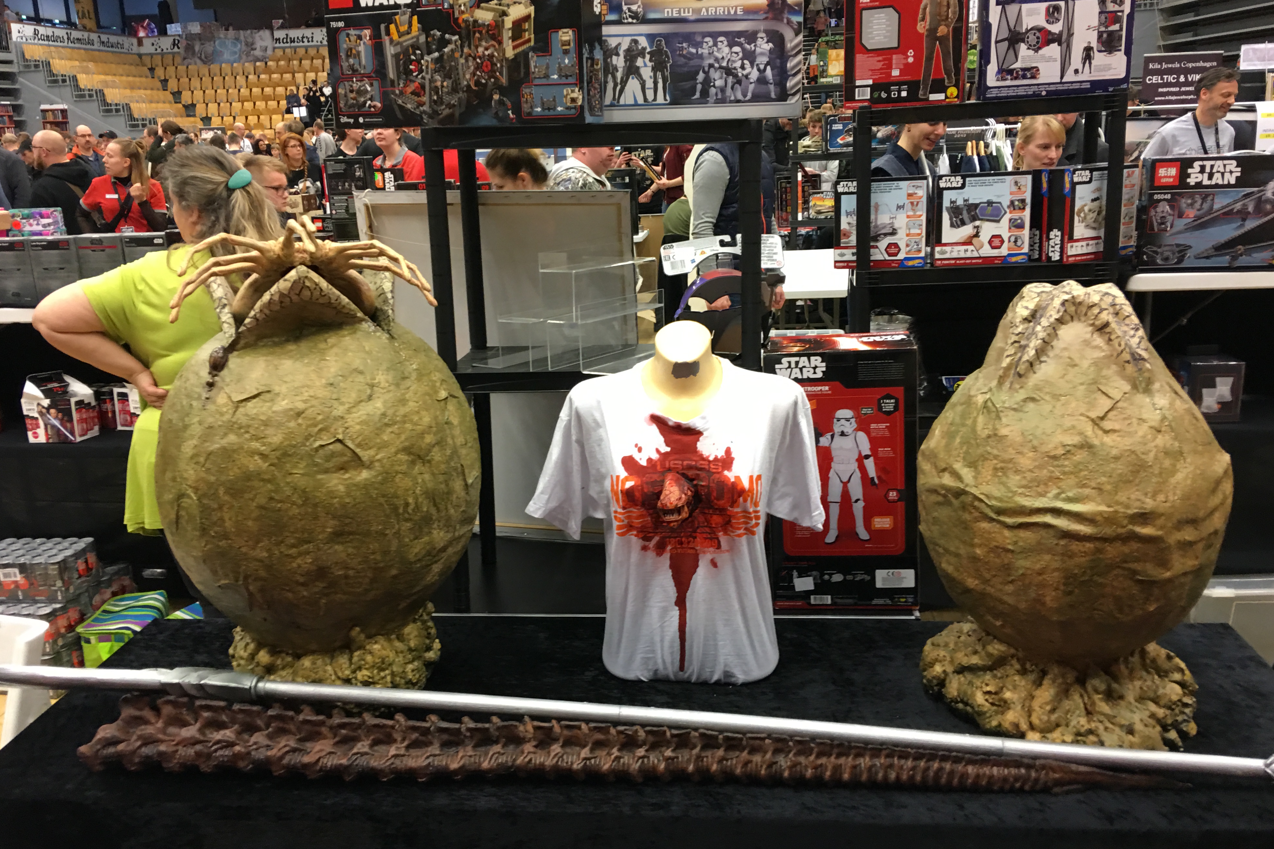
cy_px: 439
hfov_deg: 60.3
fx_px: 1097
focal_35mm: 31
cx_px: 647
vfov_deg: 42.3
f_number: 2.2
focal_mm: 4.15
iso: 64
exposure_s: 1/17
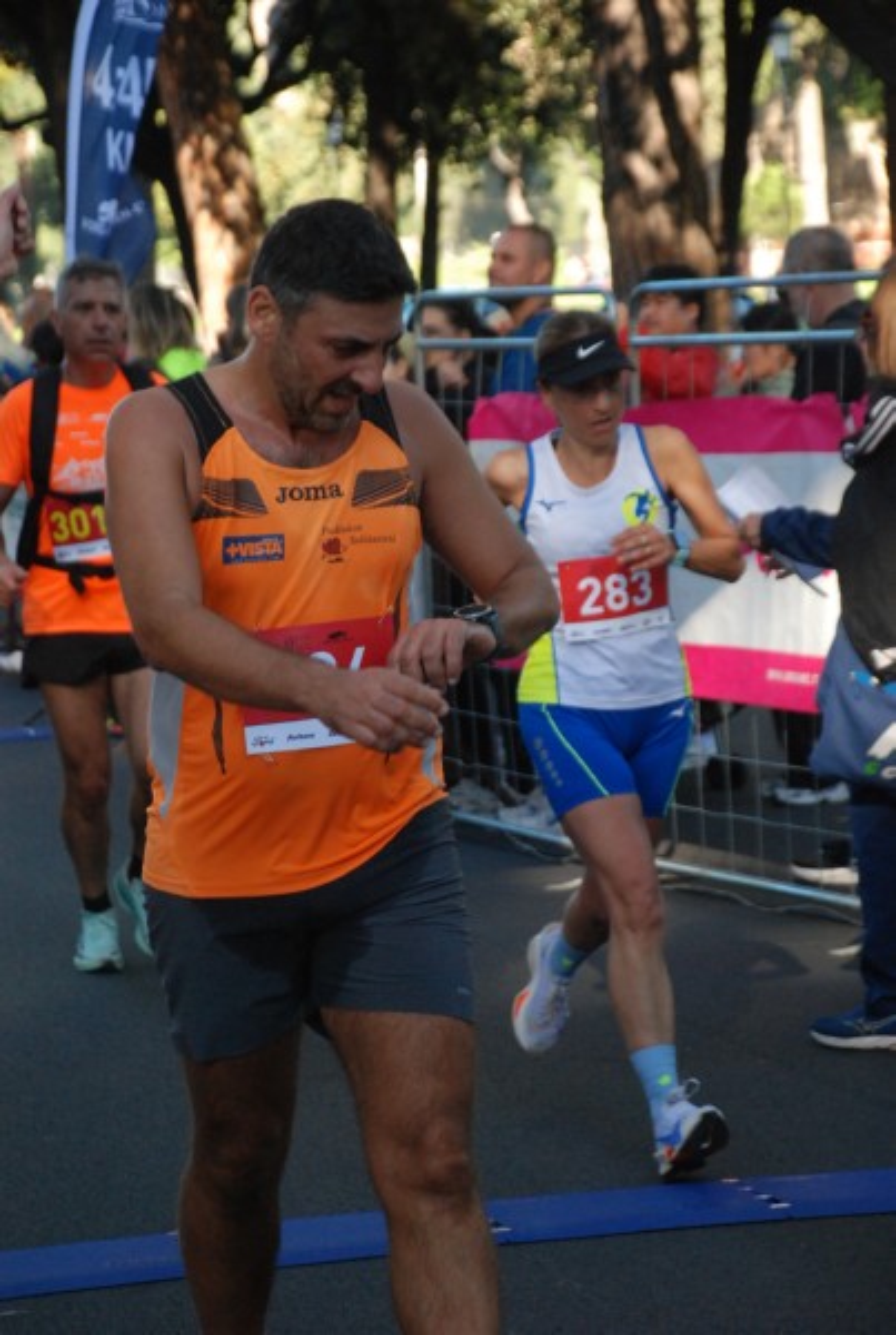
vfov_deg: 16.0
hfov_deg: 10.8
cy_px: 668
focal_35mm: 128
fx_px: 4735
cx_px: 448
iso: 1000
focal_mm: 85
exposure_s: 1/400
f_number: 5.6
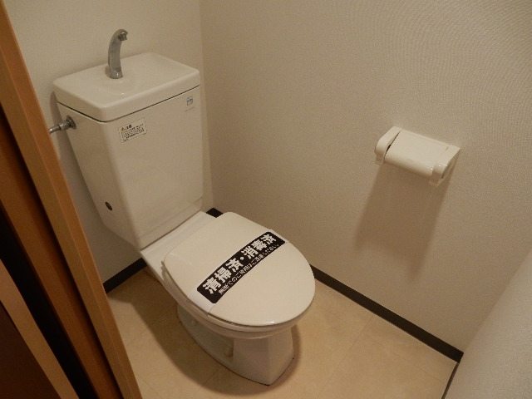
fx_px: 384
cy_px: 200
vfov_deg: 54.9
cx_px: 266
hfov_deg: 69.4
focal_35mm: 25
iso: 280
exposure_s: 1/30
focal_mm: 4.5
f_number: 3.7
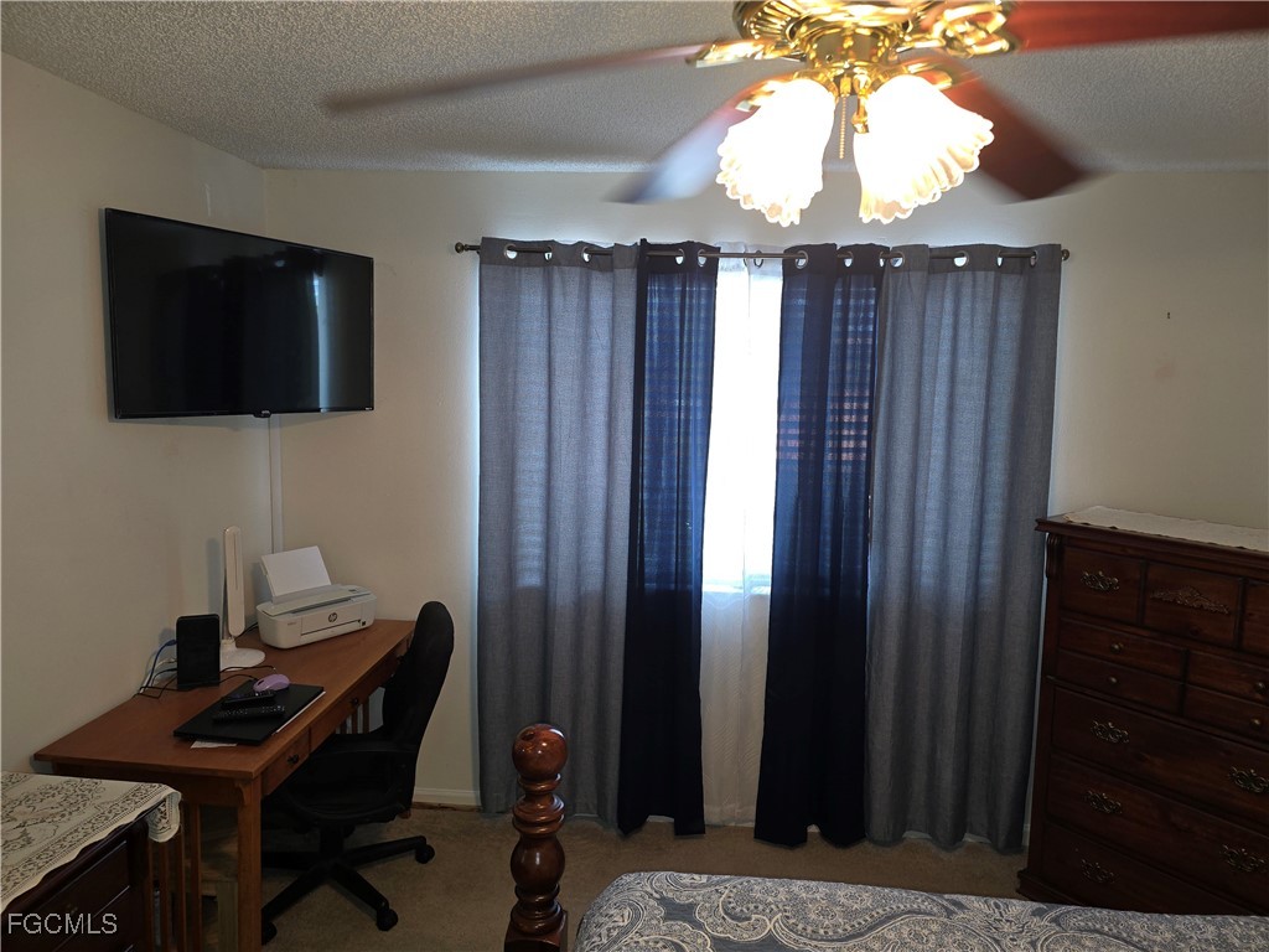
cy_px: 476
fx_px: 843
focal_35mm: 23
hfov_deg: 73.9
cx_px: 634
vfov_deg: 58.9
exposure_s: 1/40
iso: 100
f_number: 1.7
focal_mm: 6.3
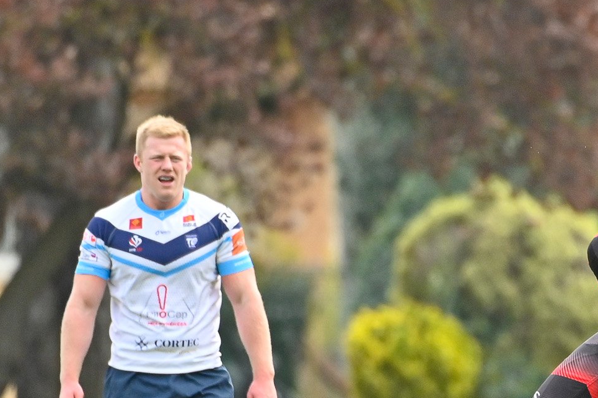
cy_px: 308
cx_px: 597
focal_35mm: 1243
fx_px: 20643
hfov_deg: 1.7
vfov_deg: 1.1
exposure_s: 1/1600
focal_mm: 400
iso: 450
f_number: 4
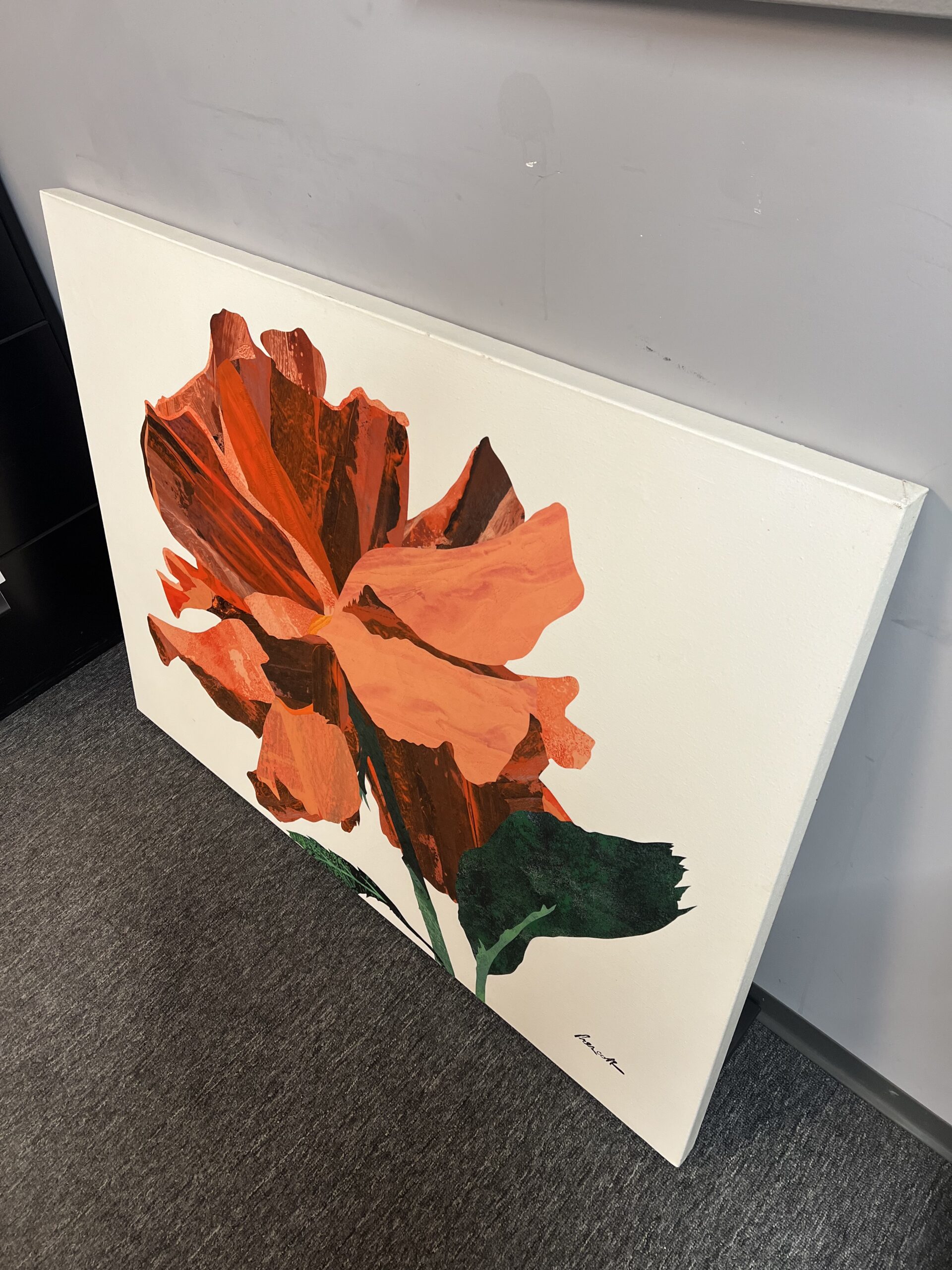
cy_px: 635
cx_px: 476
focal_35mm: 26
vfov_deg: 67.3
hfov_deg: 53.1
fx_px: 953
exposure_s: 1/60
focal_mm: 5.7
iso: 125
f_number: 1.5
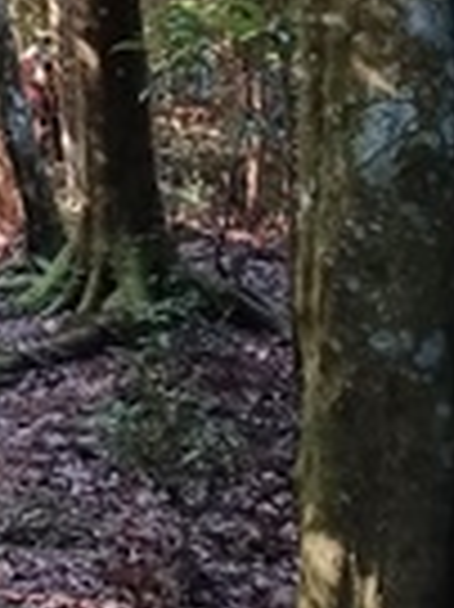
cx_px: -207
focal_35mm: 111
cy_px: -198
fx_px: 1944
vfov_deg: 16.7
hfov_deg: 12.7
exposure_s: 1/59
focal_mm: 4.6
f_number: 1.8
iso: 320
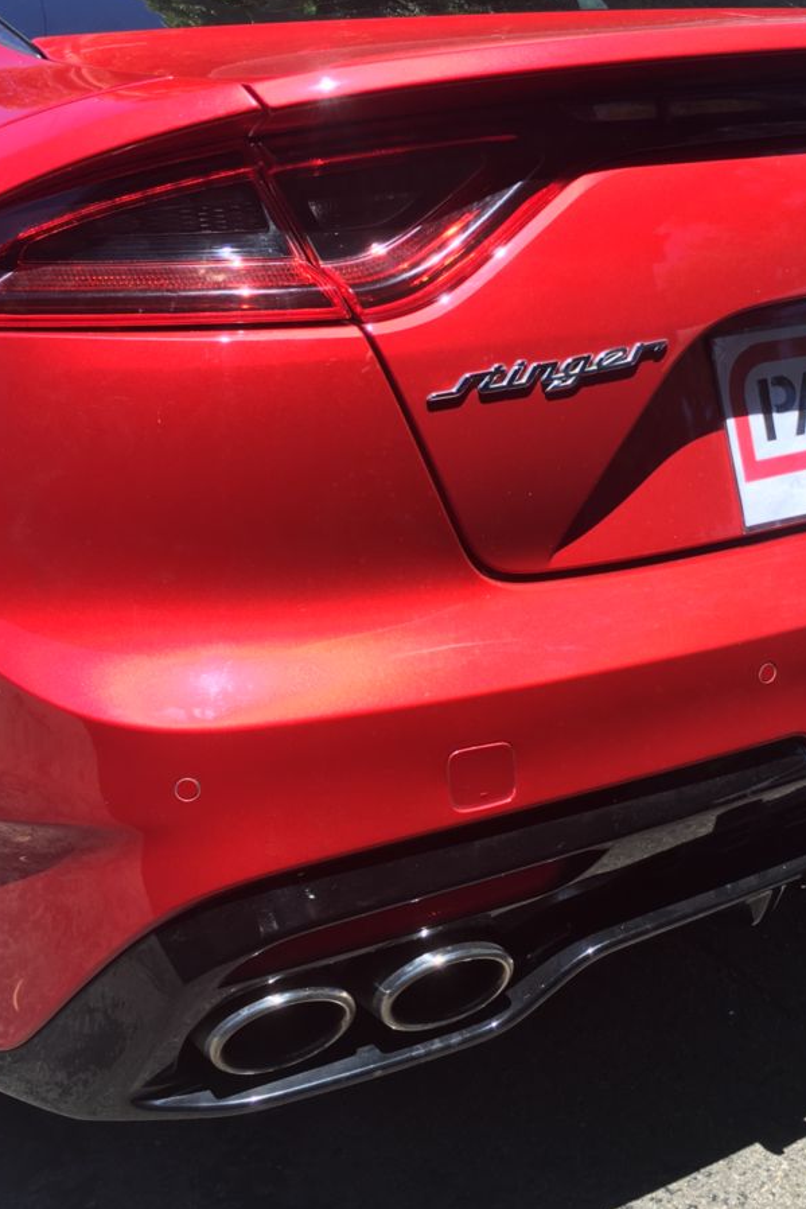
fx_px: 1443
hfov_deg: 31.0
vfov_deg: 45.4
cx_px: 523
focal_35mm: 43
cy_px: 567
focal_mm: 4.15
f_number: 2.2
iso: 25
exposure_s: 1/646
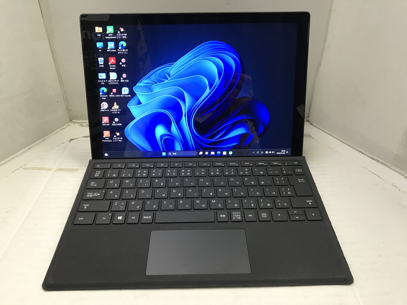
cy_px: 152
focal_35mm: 28
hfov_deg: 63.4
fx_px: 329
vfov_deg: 49.7
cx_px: 204
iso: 40
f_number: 1.8
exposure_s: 1/24
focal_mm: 3.99
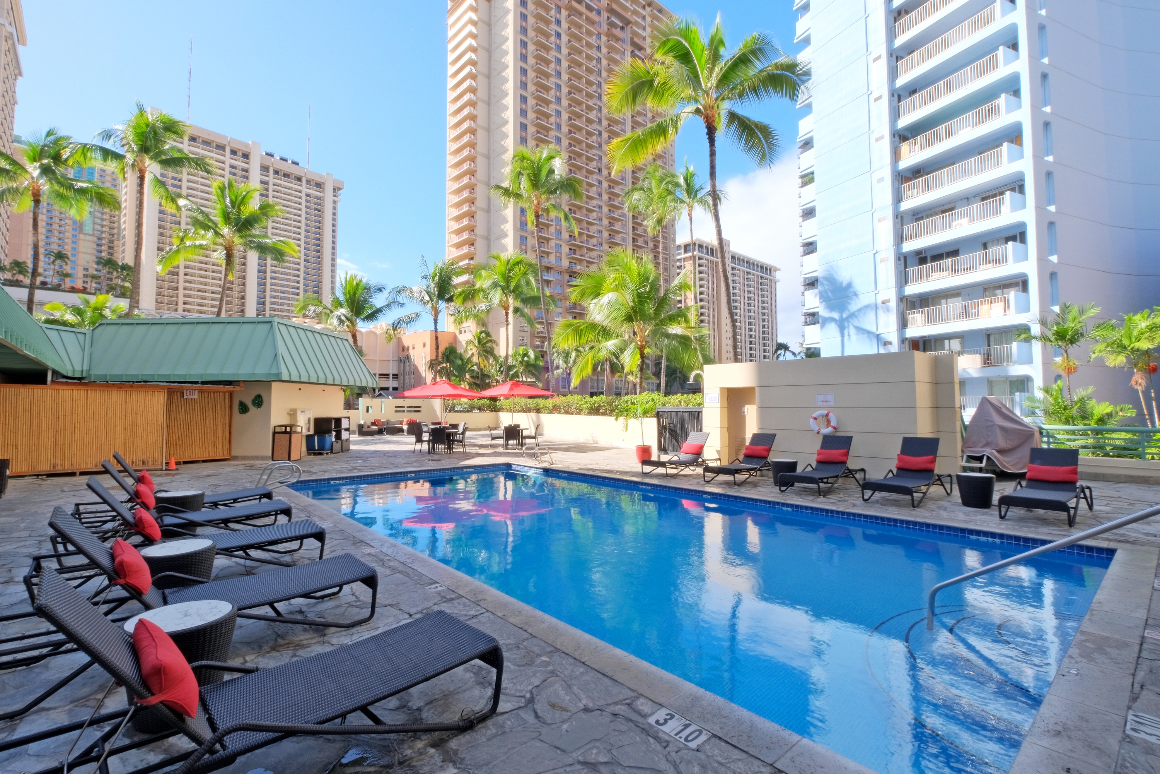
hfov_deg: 100.4
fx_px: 483
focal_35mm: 15
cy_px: 387
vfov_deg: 77.3
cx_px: 580
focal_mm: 10
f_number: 22
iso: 200
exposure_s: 1/20
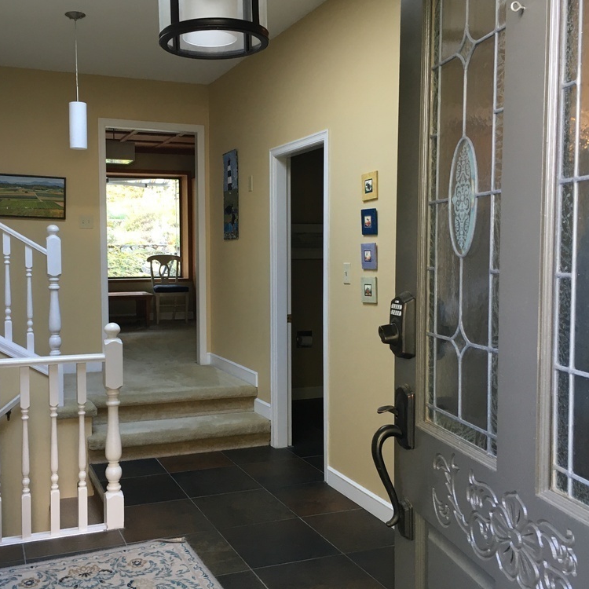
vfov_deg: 47.2
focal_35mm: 35
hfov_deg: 46.9
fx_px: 674
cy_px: 288
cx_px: 229
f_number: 2.2
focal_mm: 4.15
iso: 80
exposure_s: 1/33
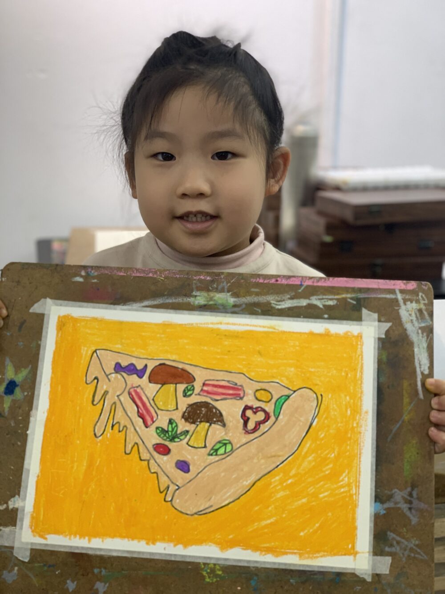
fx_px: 891
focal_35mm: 52
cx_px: 222
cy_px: 297
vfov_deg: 36.8
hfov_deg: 28.0
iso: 125
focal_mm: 6
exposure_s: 1/100
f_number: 2.4
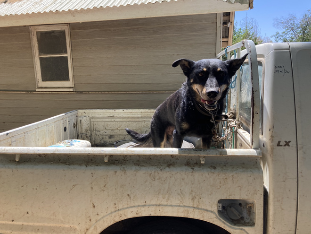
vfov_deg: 49.7
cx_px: 156
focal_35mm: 28
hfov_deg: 63.4
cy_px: 117
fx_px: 252
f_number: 1.8
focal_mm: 3.99
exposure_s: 1/480
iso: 20
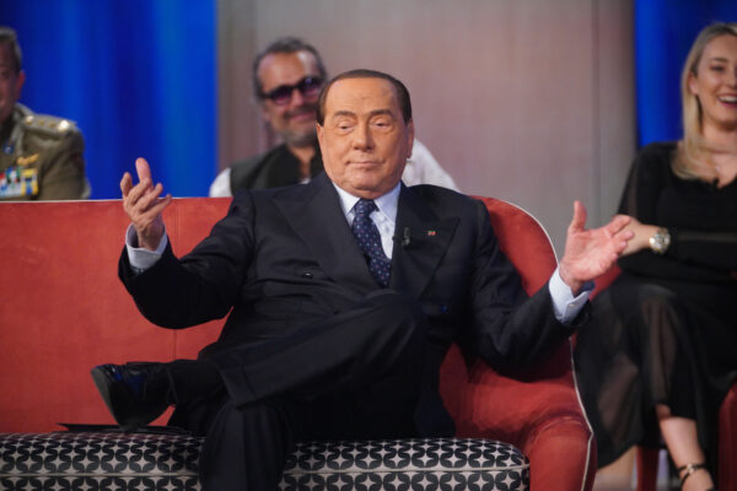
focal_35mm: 288
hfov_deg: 7.2
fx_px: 5896
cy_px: 246
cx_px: 368
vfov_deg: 4.8
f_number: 5.6
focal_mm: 288
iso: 6400
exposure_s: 1/200
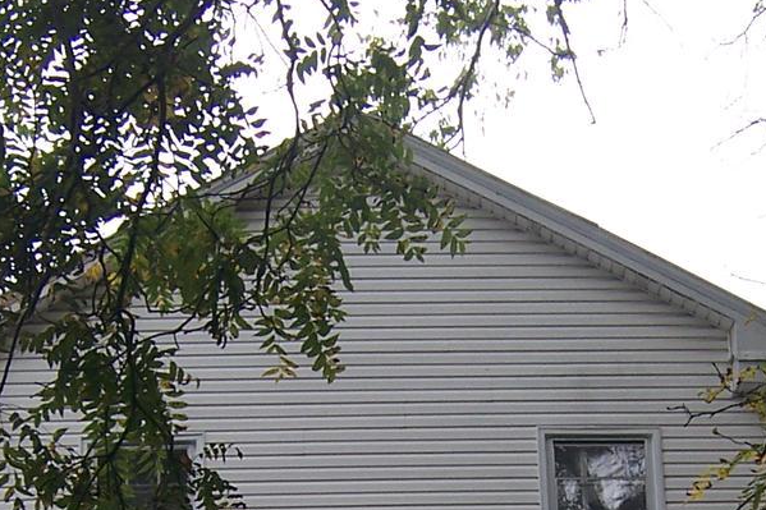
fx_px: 1872
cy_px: 689
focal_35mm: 88
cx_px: 464
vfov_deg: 14.8
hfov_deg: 23.1
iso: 80
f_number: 3.4
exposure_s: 1/180
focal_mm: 5.5
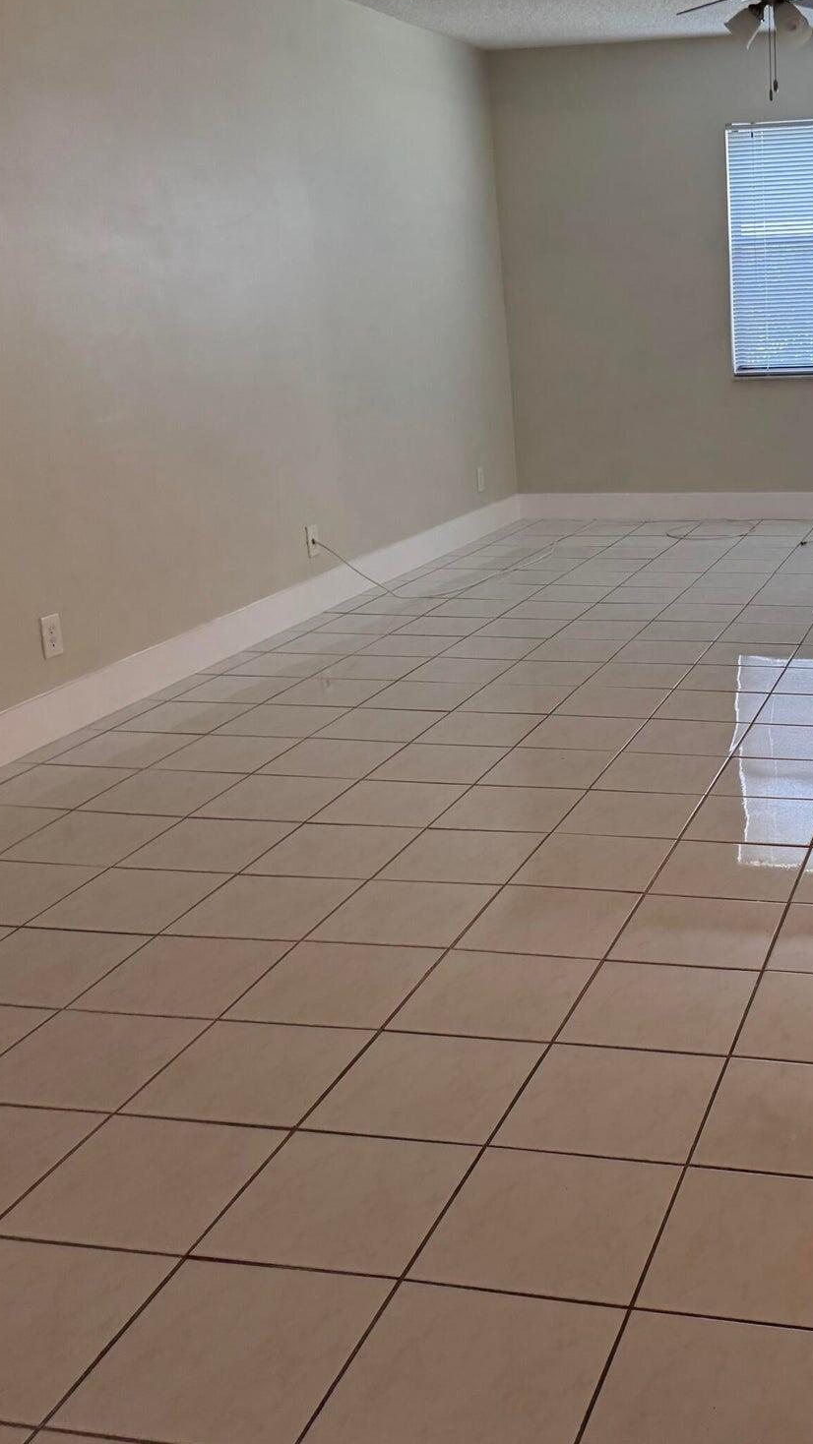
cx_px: 727
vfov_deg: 52.7
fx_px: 1456
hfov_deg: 29.9
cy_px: 666
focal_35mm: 38
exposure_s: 1/120
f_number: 1.78
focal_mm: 6.76
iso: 160
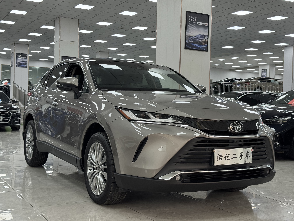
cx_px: 147
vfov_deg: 30.3
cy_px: 110
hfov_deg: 39.7
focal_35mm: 48
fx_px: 408
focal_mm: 6.76
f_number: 1.78
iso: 80
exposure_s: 1/100
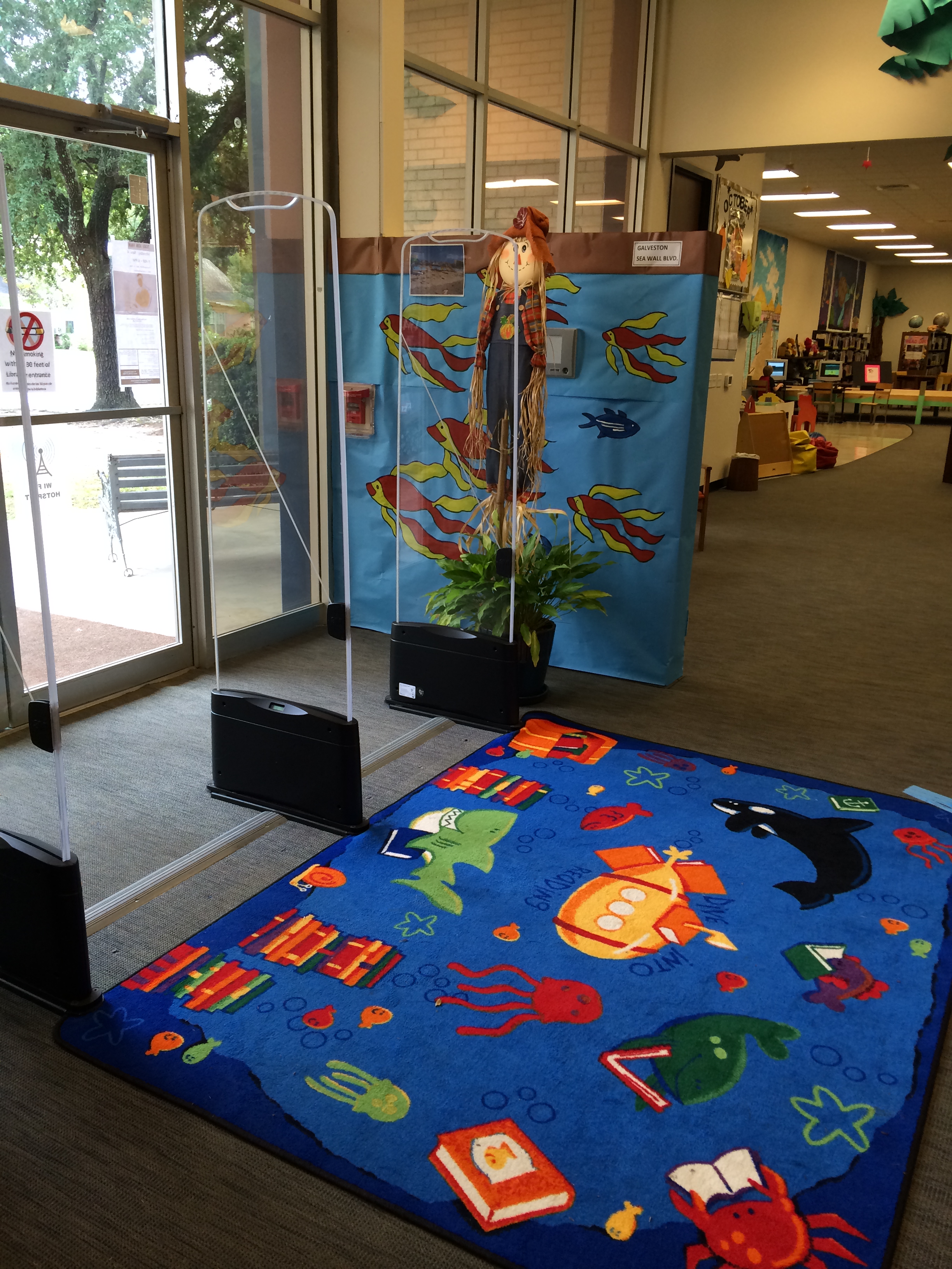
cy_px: 634
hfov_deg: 46.8
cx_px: 476
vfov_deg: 60.0
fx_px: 1100
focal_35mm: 30
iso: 32
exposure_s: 1/30
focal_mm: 4.12
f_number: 2.2
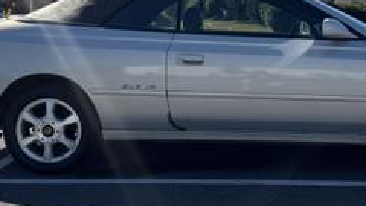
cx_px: 223
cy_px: 64
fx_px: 534
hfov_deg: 37.7
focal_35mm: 55
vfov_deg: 21.7
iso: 80
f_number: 1.78
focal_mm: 6.76
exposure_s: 1/4310
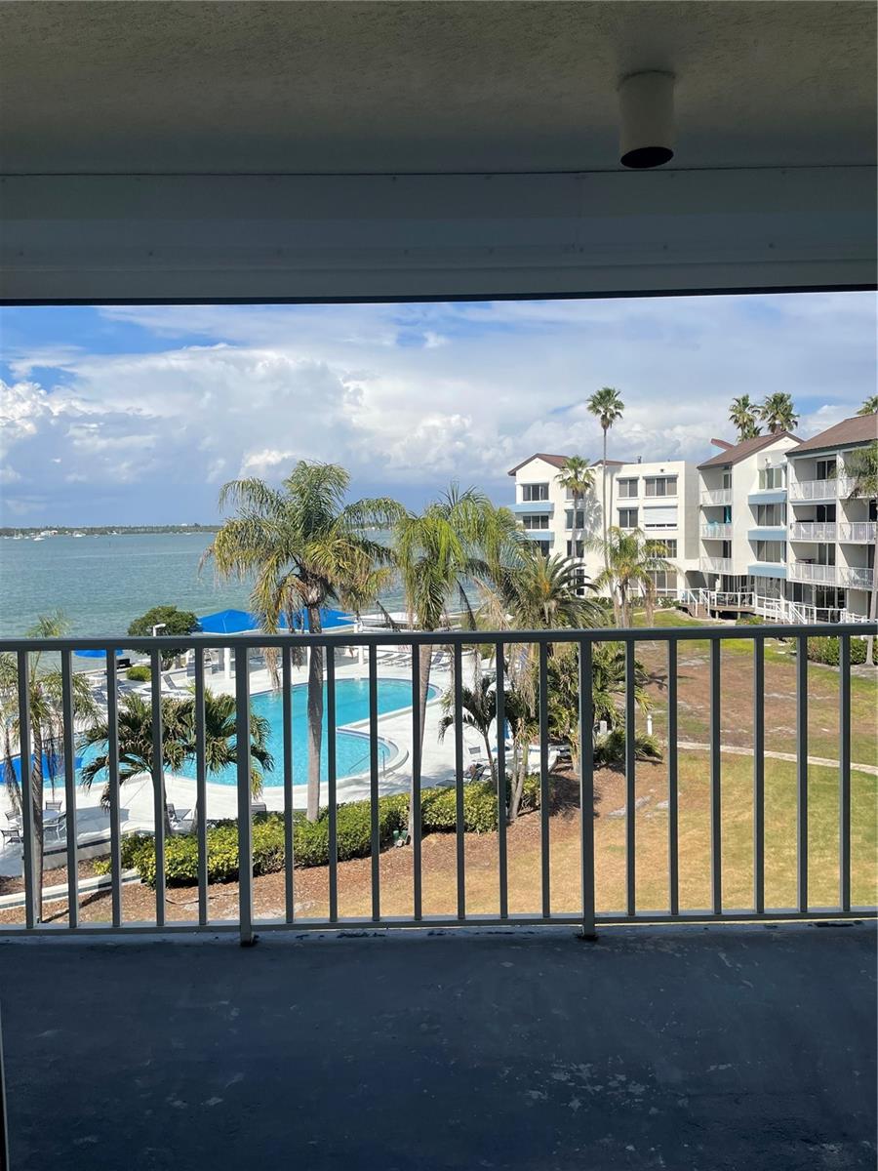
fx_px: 879
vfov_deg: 67.3
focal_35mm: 26
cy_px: 586
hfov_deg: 53.1
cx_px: 439
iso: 32
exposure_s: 1/5291
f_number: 1.6
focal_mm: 4.2
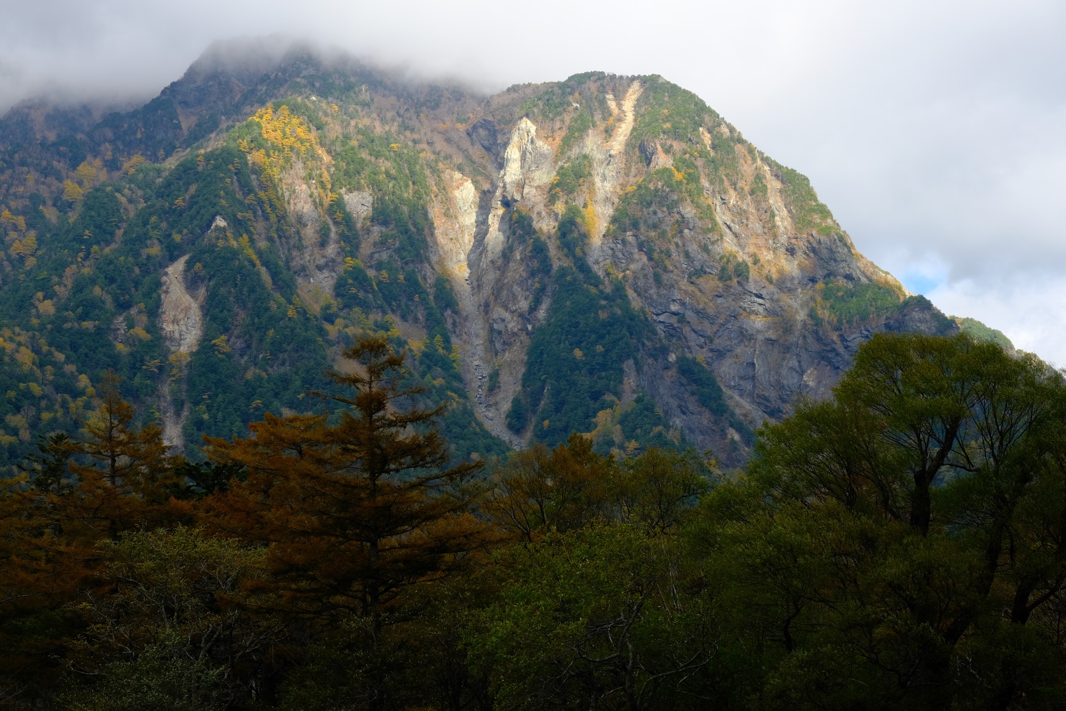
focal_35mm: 59
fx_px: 1747
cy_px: 356
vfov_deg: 23.0
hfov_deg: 33.9
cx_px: 533
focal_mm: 39
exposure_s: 1/200
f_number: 8
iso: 320
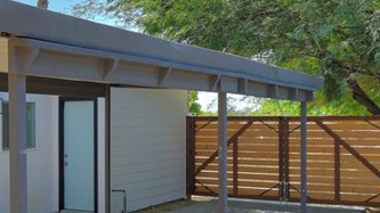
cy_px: 124
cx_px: 155
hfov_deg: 35.9
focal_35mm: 58
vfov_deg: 20.7
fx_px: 584
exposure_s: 1/320
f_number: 9
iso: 320
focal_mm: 18
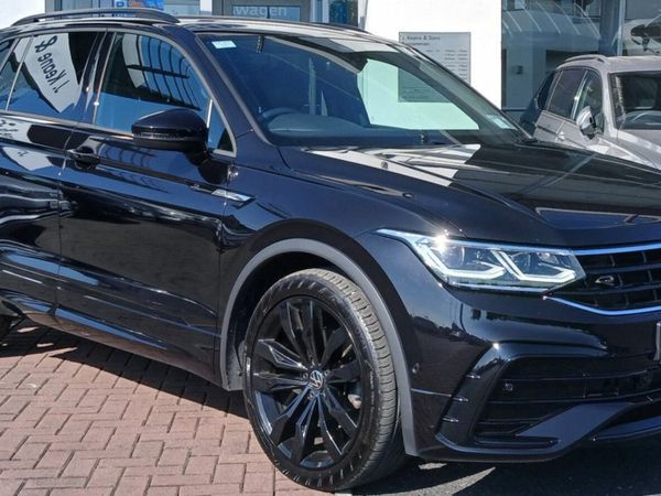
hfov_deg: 67.3
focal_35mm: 26
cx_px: 330
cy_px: 248
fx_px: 496
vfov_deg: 53.1
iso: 20
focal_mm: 3.98
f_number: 1.8
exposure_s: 1/735
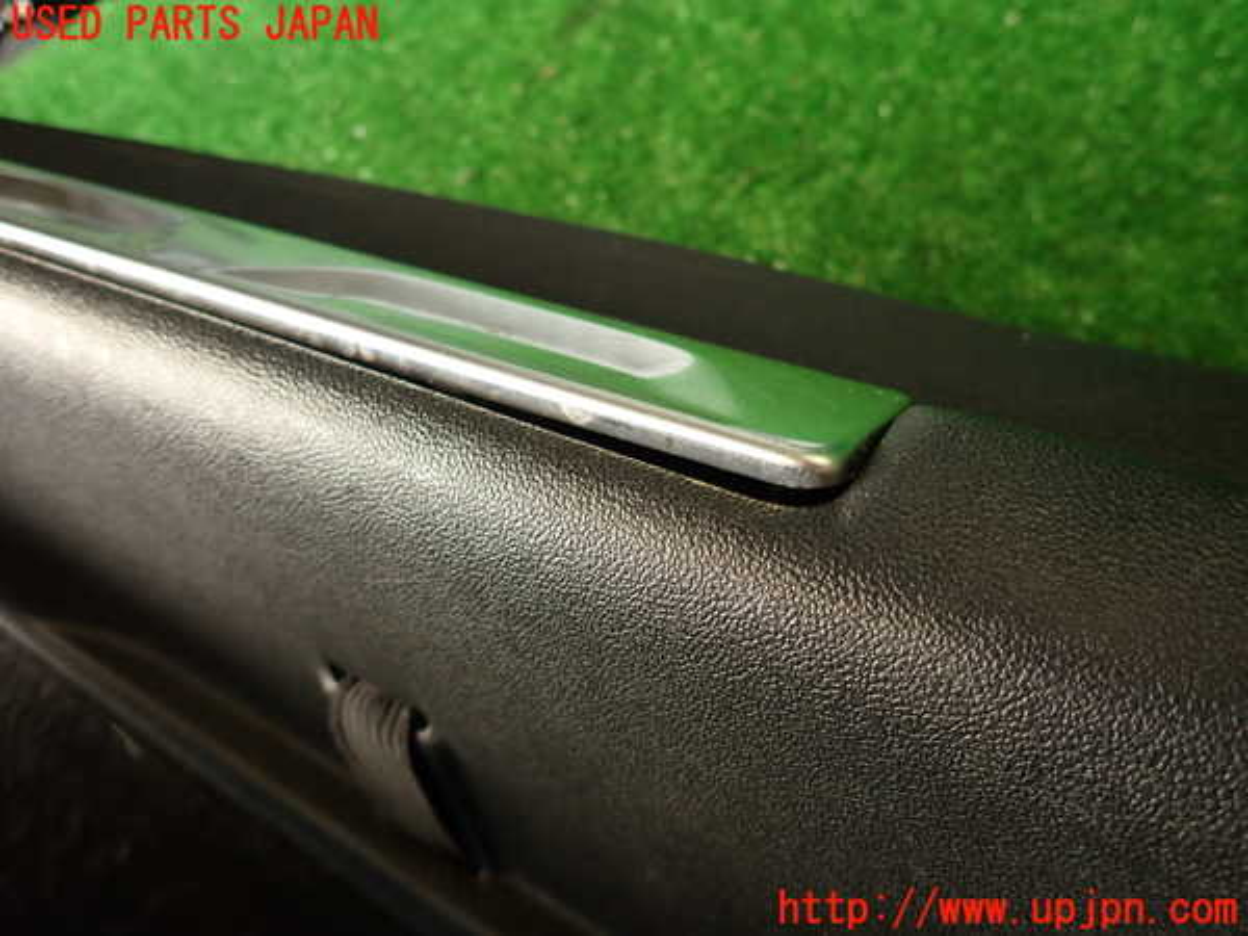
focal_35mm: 25
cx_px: 624
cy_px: 468
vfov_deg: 54.9
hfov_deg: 69.4
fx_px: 901
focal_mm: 4.5
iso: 200
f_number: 2
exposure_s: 1/60
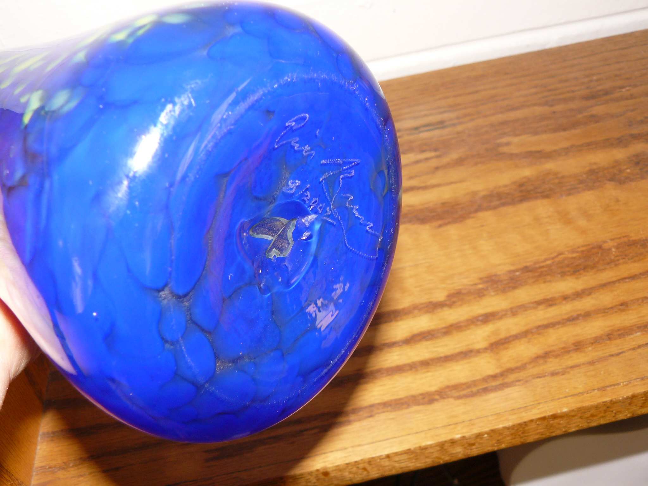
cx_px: 324
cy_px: 243
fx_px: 674
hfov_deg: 51.4
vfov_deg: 39.7
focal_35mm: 36
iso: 100
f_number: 4
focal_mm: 6
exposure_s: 1/25
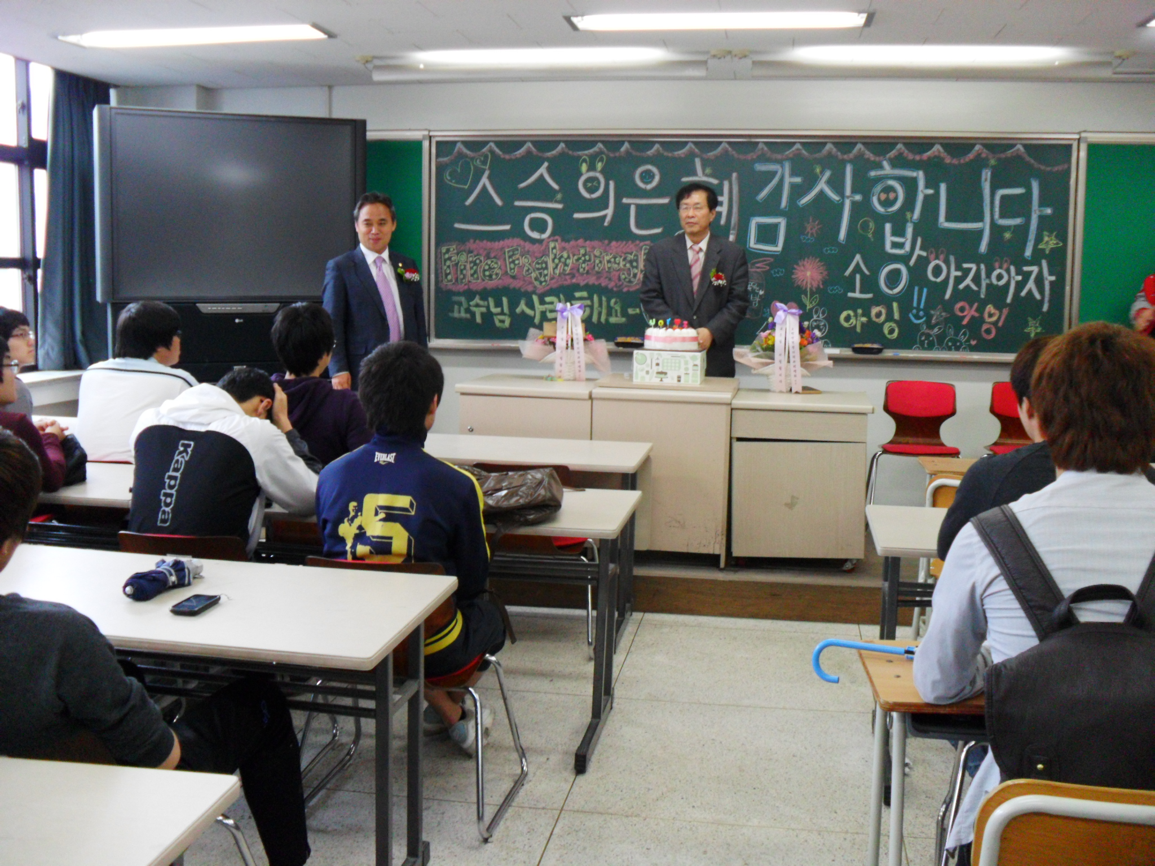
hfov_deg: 52.6
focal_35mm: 35
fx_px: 1168
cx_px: 578
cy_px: 433
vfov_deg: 40.7
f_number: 3
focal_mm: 6.3
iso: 200
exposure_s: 1/45
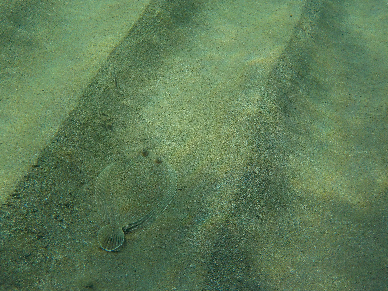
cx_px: 194
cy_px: 146
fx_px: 336
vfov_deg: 46.8
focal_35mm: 30
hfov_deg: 60.0
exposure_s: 1/800
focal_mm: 4.1
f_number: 3.3
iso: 125
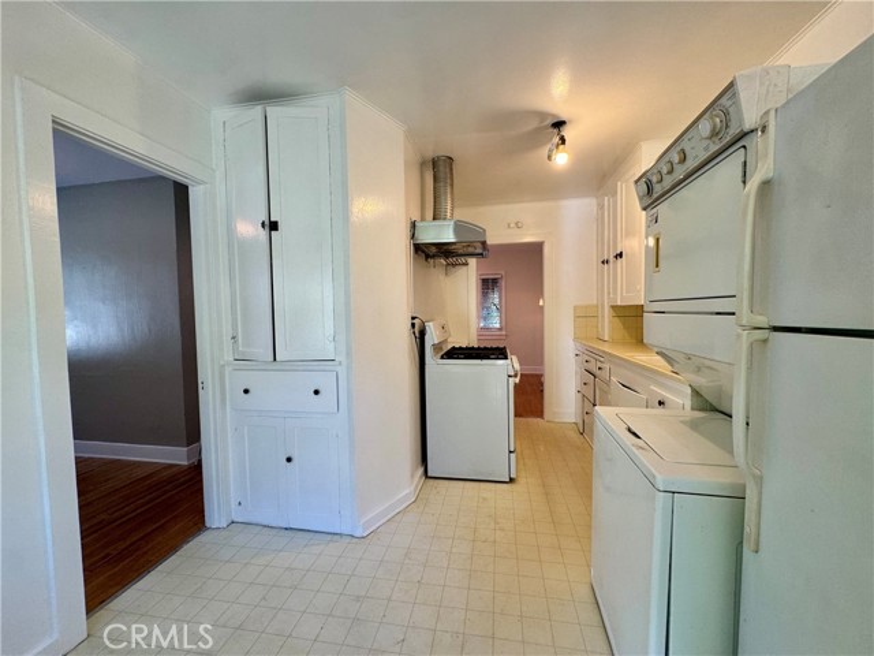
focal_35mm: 14
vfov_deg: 85.7
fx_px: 353
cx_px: 437
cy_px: 328
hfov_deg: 102.1
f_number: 2.2
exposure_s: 1/120
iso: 160
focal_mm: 2.22
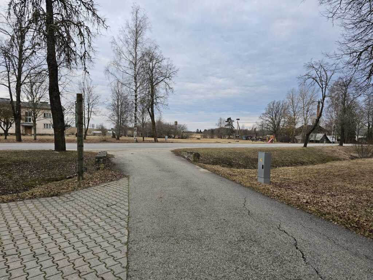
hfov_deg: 73.9
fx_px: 248
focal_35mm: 23
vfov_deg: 58.9
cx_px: 186
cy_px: 140
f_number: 1.7
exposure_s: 1/180
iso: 32
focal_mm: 6.3
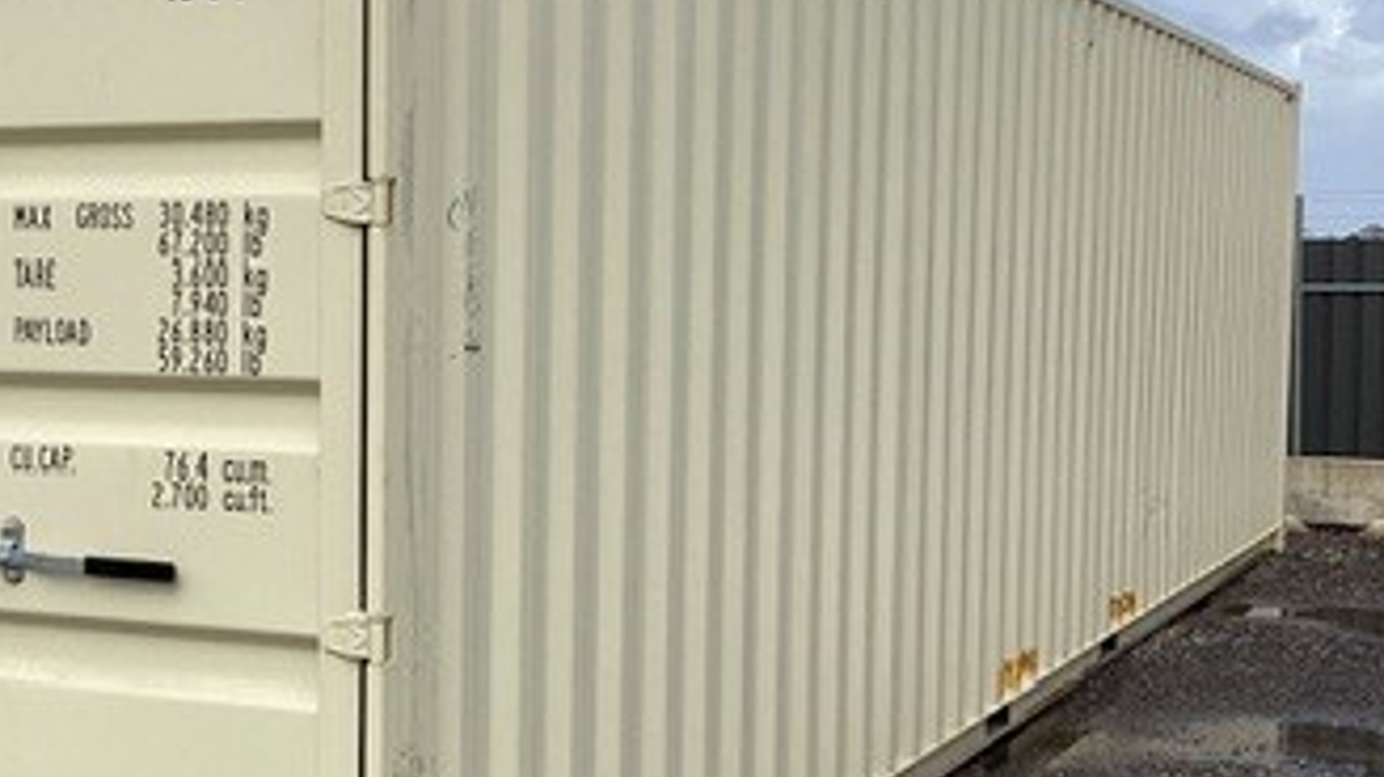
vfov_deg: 18.2
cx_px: 384
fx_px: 2421
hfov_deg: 31.5
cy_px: 443
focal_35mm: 66
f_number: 2.4
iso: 25
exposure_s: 1/994
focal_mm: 3.3
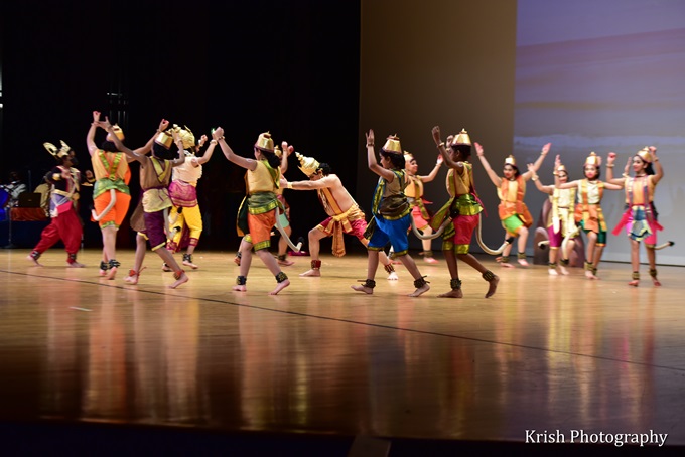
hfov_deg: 25.4
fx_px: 1523
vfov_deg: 17.1
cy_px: 228
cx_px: 342
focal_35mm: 80
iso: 800
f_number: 3.2
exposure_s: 1/125
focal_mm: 80
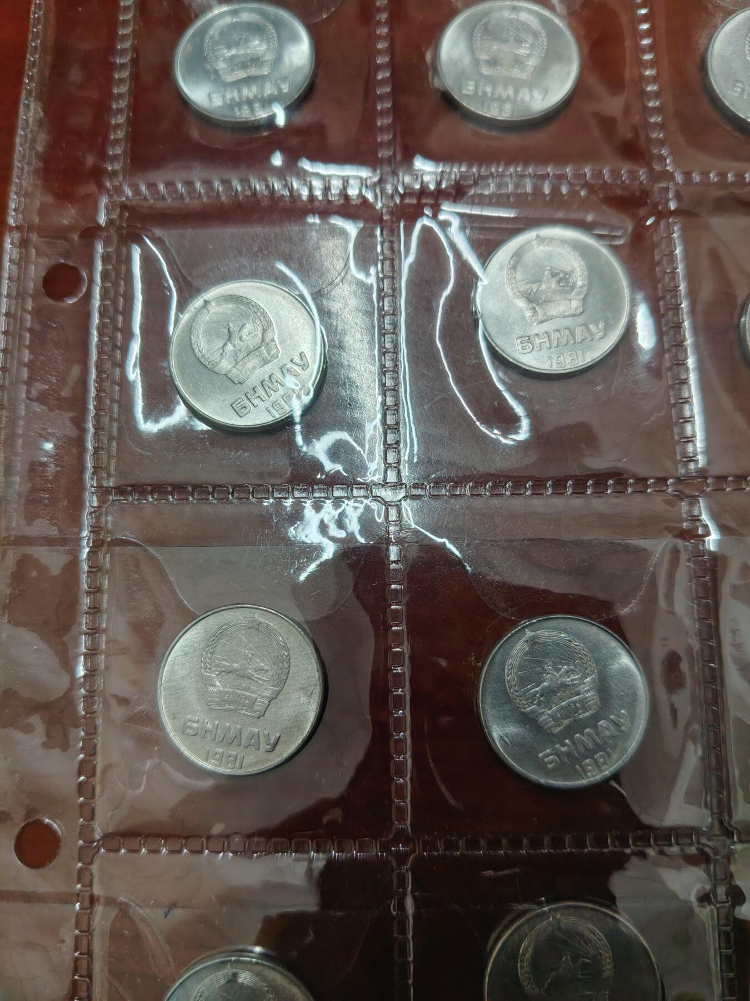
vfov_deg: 67.3
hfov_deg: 53.1
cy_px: 500
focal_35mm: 26
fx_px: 751
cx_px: 375
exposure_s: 1/100
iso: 502
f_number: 1.88
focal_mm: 4.84
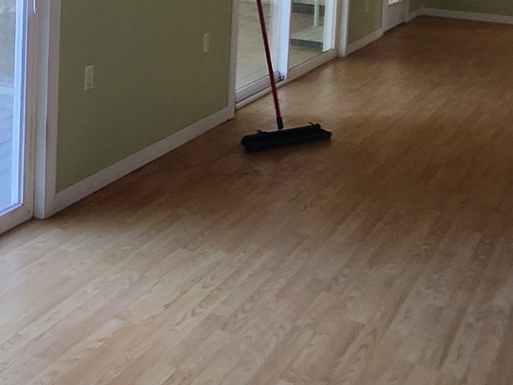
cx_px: -19
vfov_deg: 27.4
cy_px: -50
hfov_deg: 35.3
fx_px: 712
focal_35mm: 48
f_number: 2.2
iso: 64
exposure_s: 1/50
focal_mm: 1.7
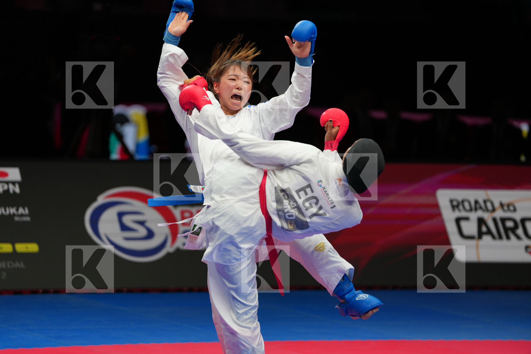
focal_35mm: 200
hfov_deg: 10.3
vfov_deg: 6.9
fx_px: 2949
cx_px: 266
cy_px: 177
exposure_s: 1/1000
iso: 400
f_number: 2.8
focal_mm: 200
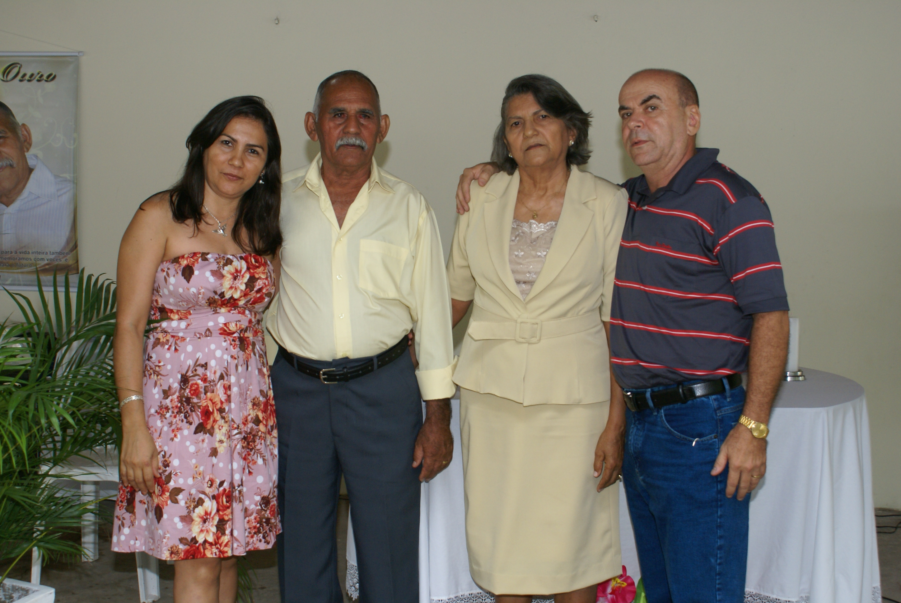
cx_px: 450
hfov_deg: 43.6
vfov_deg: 29.9
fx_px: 1127
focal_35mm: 45
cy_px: 302
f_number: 5
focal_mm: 30
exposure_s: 1/60
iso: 400
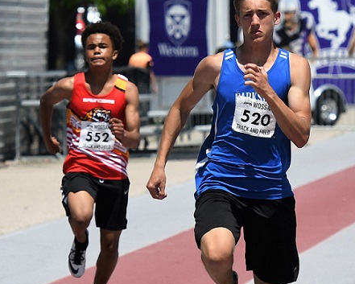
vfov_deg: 2.5
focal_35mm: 609
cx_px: 331
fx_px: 6404
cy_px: 268
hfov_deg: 3.2
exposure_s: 1/1000
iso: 140
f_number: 5.6
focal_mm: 145
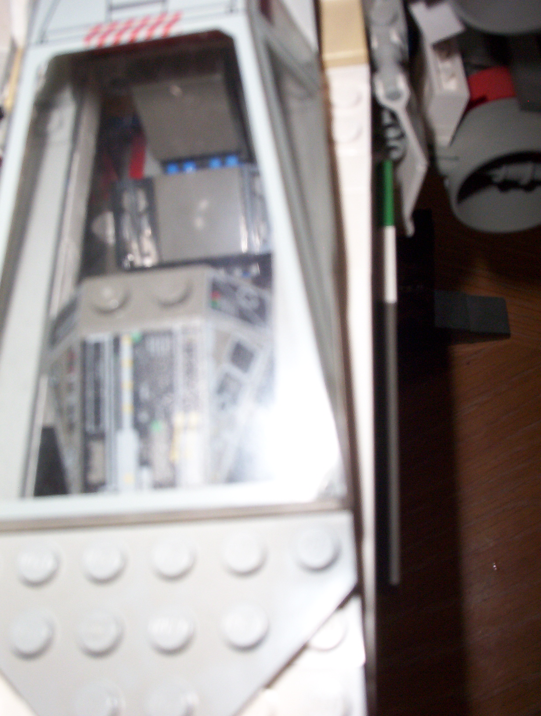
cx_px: 270
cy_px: 358
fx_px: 809
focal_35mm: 39
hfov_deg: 37.0
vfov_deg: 47.8
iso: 140
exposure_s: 1/30
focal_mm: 6
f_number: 4.5
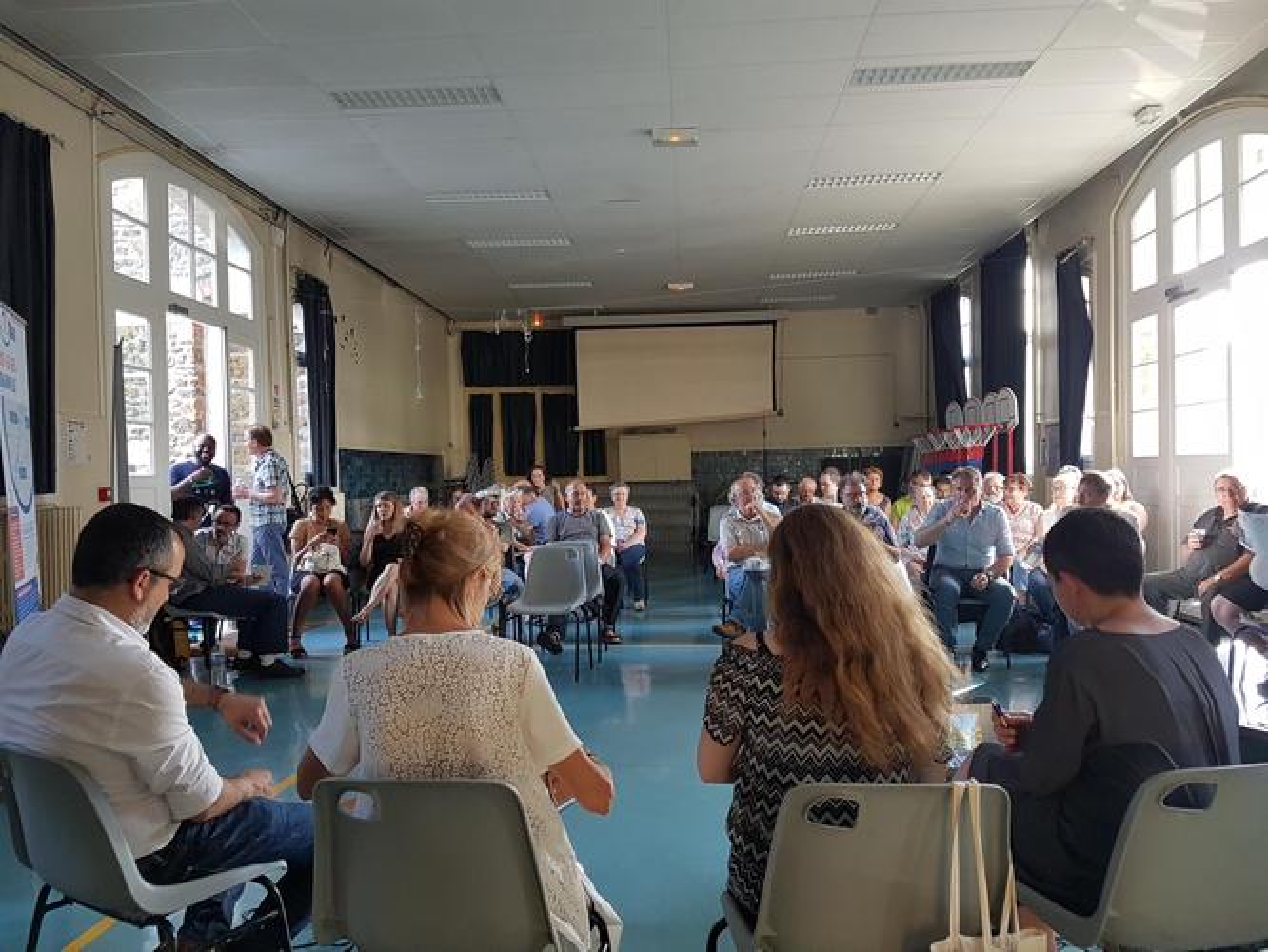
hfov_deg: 67.3
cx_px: 634
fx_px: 953
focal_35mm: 26
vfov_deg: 53.1
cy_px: 476
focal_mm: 4.2
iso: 100
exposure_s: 1/50
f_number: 1.7
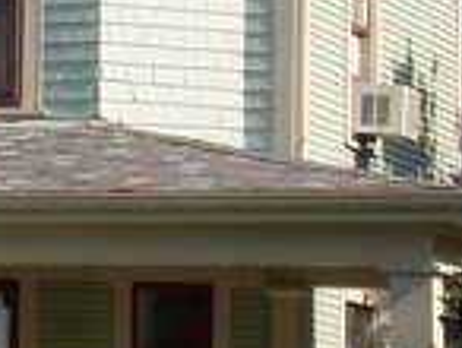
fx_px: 4746
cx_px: -297
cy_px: -28
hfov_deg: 5.5
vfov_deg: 4.2
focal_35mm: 355
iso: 80
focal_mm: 11.5
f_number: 4.1
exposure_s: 1/400
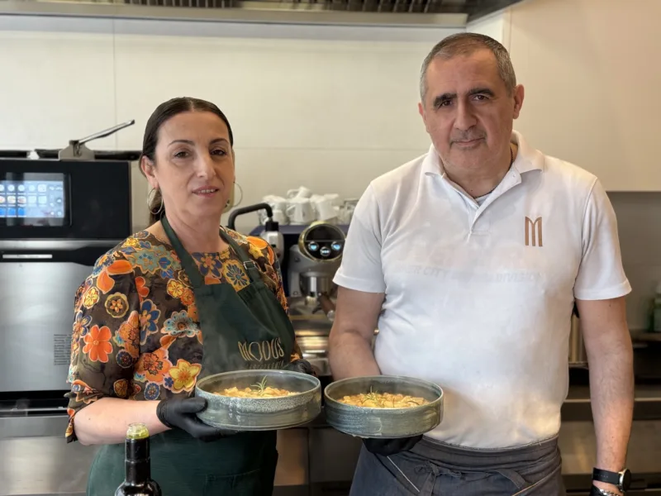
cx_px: 330
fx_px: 917
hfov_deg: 39.7
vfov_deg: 30.3
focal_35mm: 48
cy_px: 248
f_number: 1.78
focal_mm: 6.86
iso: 125
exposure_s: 1/100
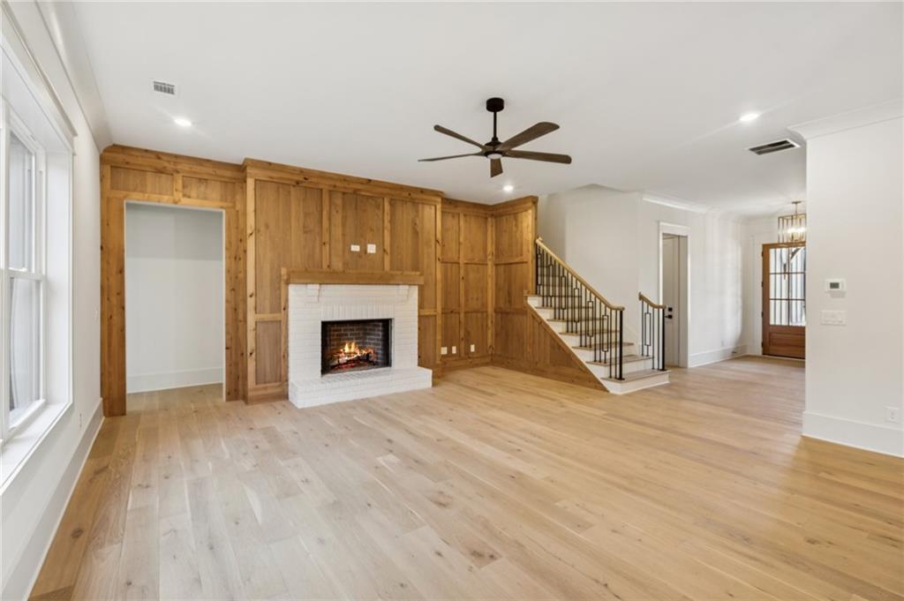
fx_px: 401
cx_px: 452
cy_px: 300
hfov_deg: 96.8
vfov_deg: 73.7
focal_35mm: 16
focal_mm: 16
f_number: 5.6
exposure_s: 1/50
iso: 400
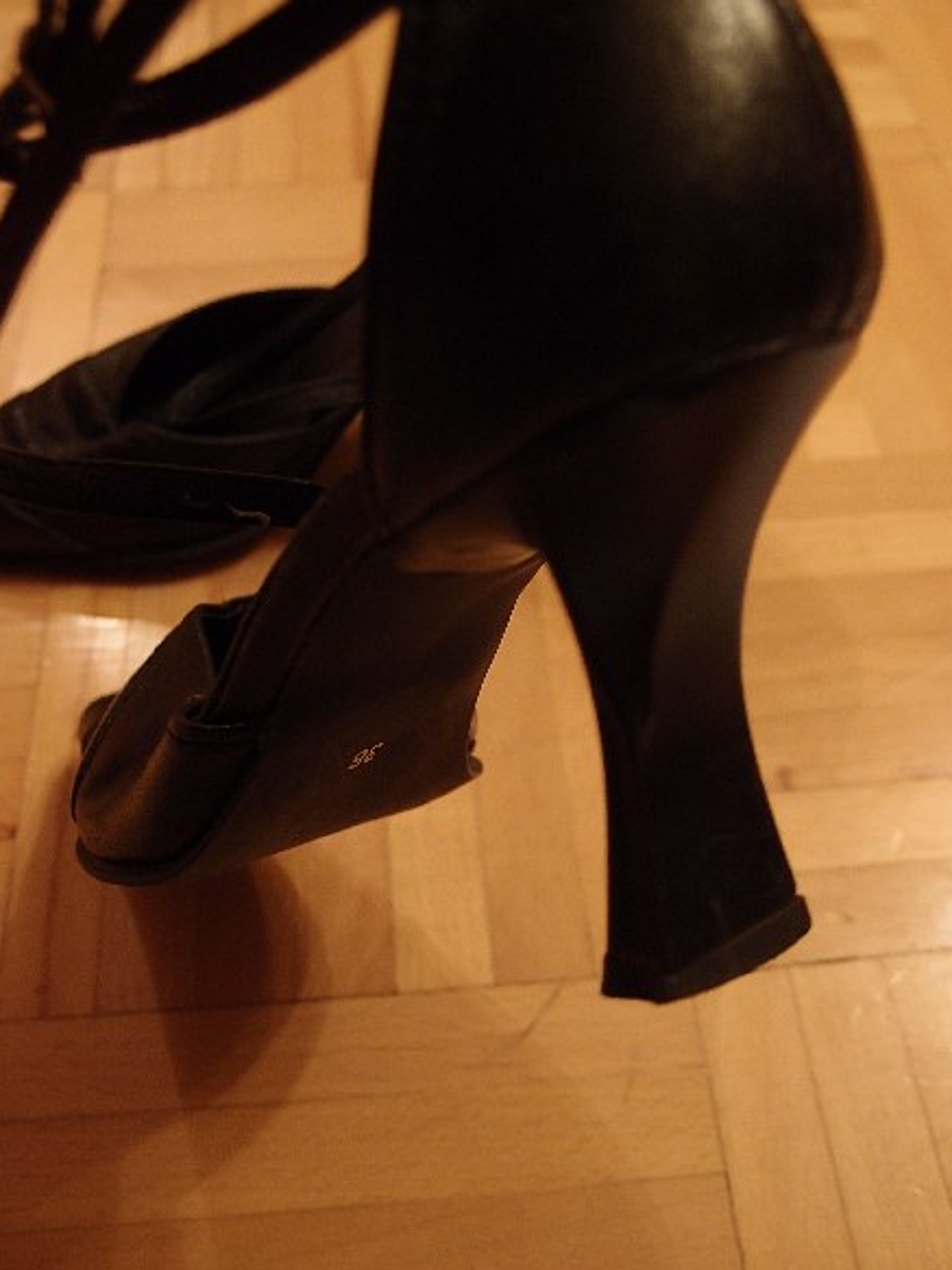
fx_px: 1284
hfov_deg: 40.7
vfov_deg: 52.6
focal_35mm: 35
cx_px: 481
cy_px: 647
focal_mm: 7.41
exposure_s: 1/15
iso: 200
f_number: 1.9
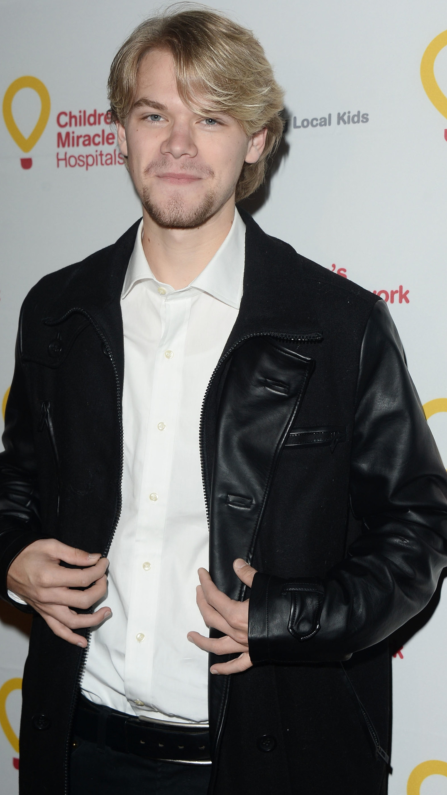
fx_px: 1180
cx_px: 214
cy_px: 376
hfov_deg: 21.4
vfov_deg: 37.2
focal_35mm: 56
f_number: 7.1
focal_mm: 50
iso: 400
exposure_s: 1/200
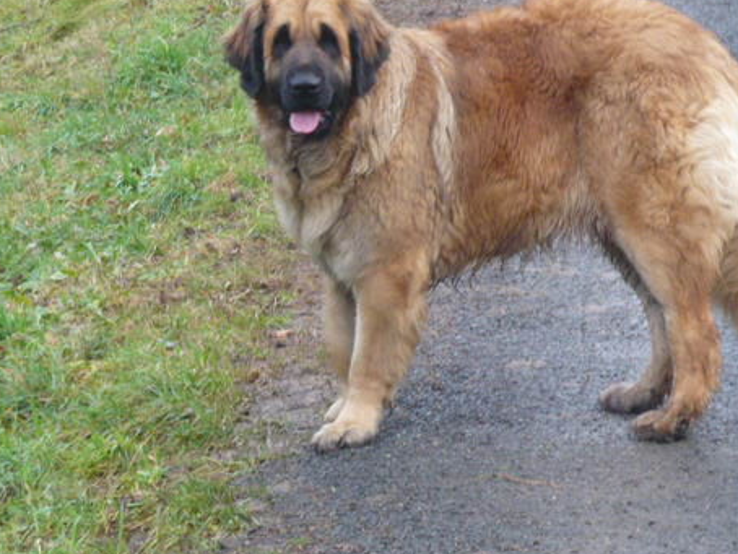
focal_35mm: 210
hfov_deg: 9.4
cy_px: 187
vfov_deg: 7.1
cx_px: 494
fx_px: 4479
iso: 160
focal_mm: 16.4
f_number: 5.6
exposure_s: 1/30
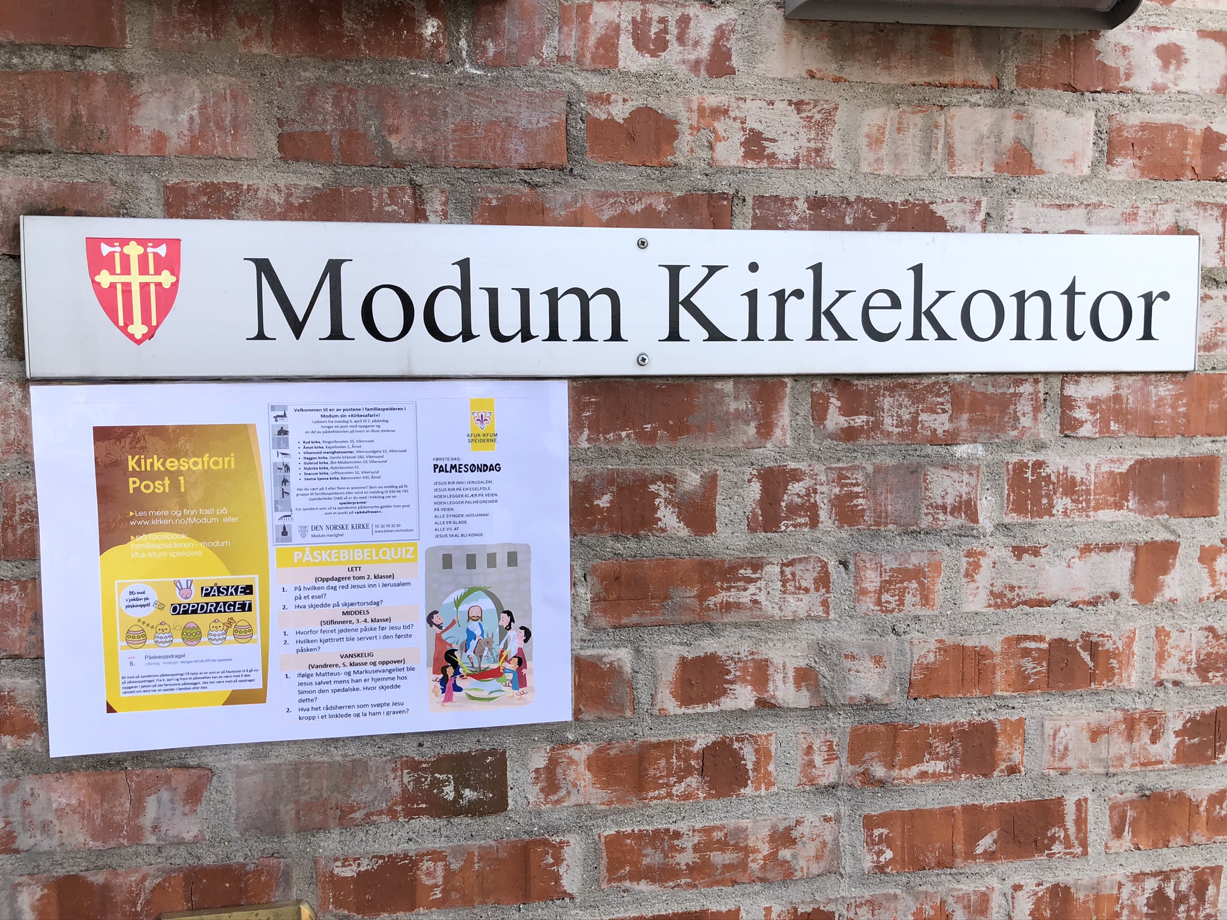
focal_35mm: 28
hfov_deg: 63.4
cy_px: 460
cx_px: 614
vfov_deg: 49.7
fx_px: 992
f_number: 1.8
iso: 20
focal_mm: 4
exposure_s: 1/607
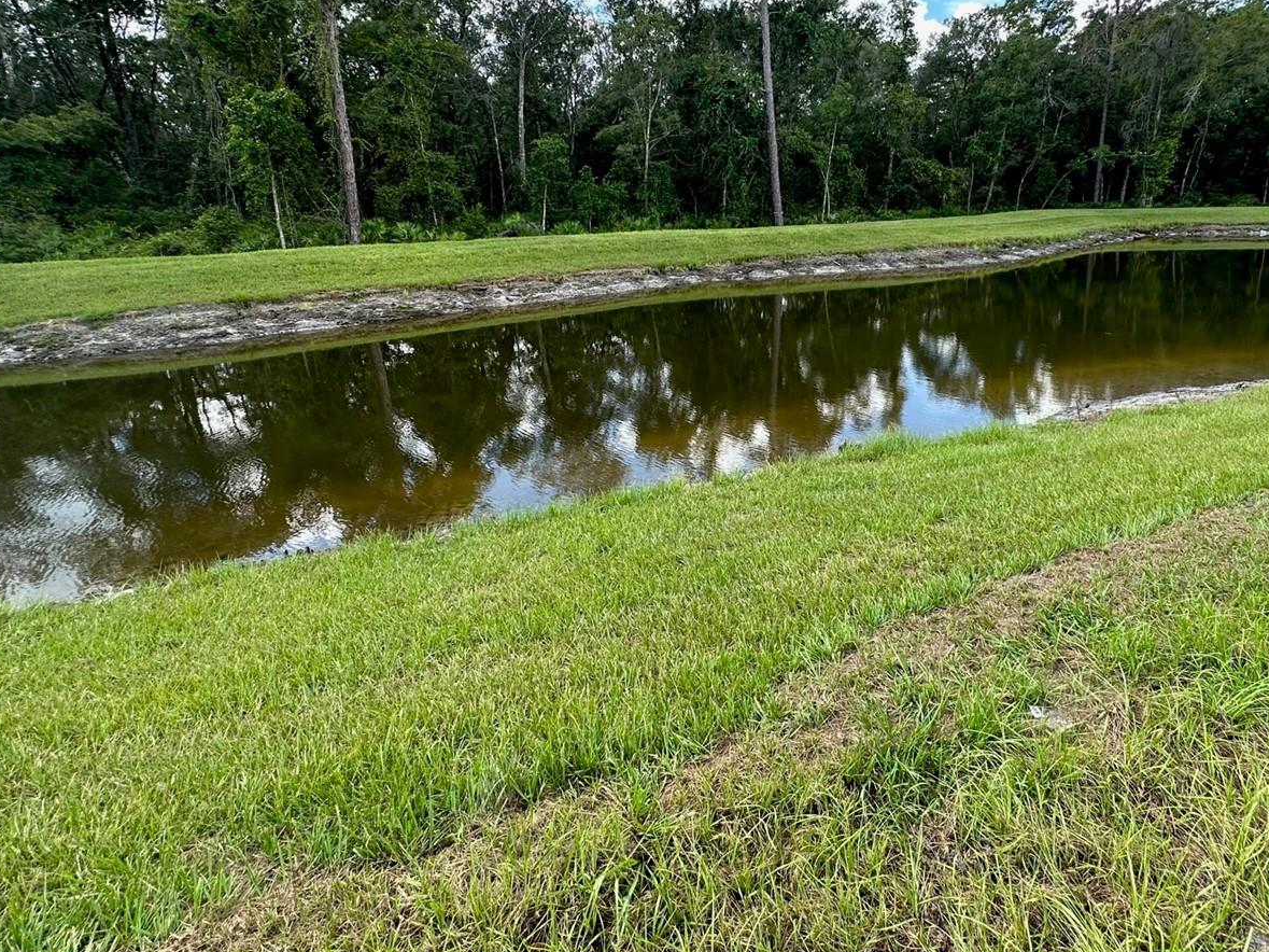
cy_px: 366
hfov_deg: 83.6
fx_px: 696
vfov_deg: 67.8
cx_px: 762
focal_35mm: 19
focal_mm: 2.22
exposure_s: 1/381
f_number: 2.2
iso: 40
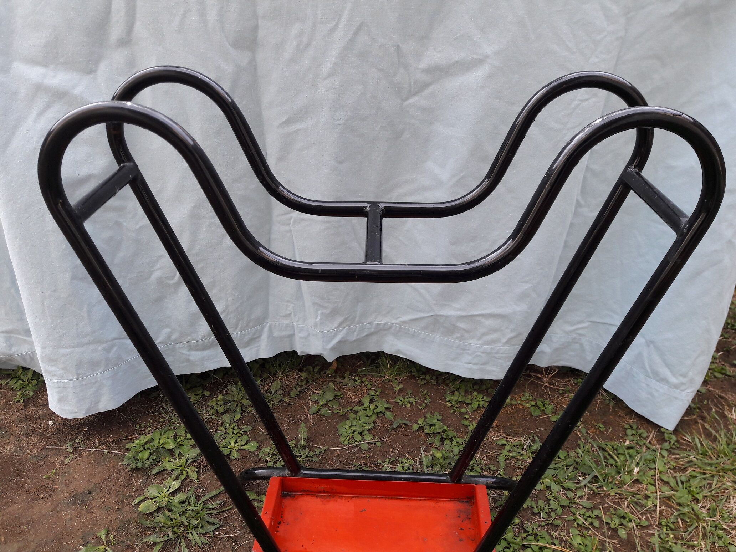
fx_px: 595
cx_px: 368
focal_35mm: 28
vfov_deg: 49.7
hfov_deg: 63.4
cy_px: 276
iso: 40
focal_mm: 3.7
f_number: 1.9
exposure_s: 1/194
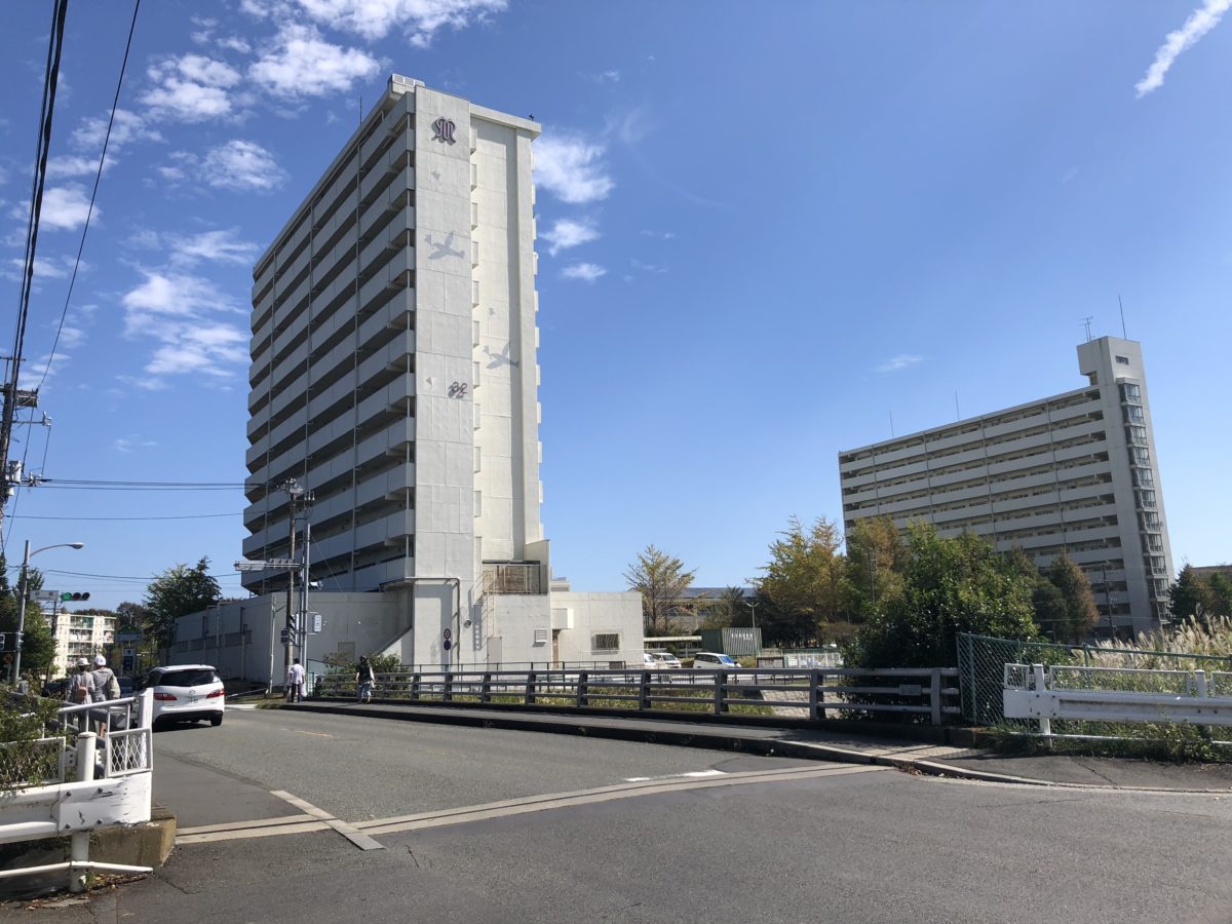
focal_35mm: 28
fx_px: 997
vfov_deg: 49.7
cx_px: 616
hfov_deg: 63.4
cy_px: 462
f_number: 1.8
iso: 25
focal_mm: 3.99
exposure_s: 1/2558
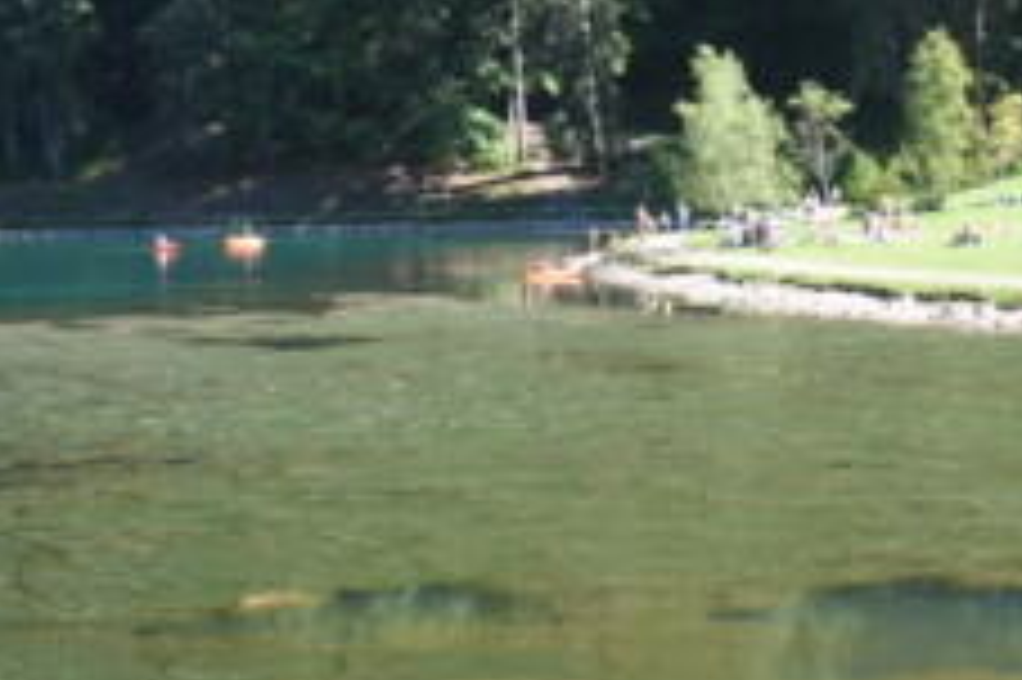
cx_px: 1283
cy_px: 218
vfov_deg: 14.3
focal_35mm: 95
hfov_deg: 19.9
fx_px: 2695
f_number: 6.3
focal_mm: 18
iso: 200
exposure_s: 1/160
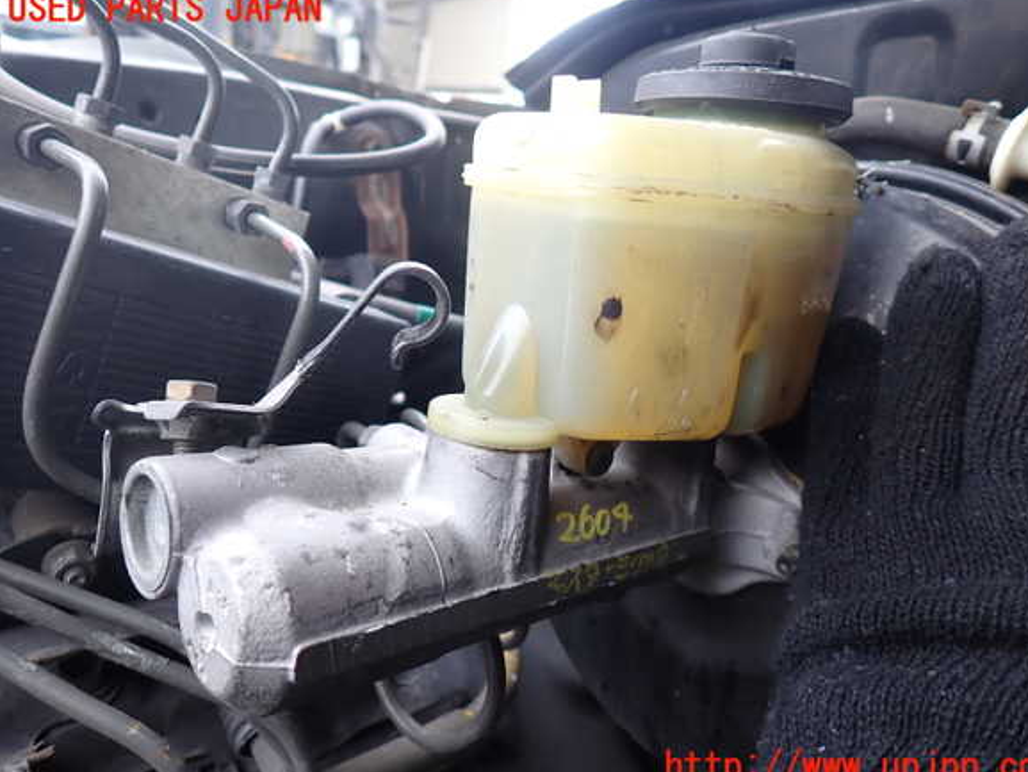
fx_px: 772
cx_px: 533
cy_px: 389
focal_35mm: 26
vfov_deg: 53.1
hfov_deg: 67.3
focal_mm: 4.5
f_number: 2
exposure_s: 1/80
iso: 100
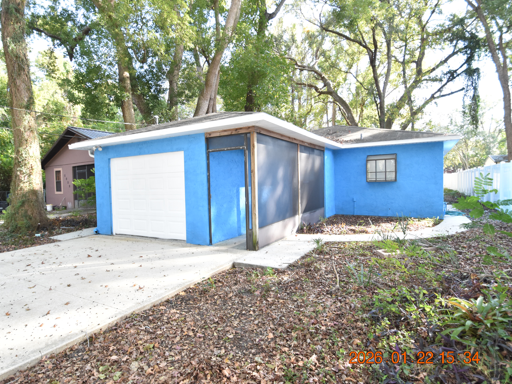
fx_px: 296
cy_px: 190
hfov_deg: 81.7
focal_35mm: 20
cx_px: 240
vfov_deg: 66.0
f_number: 3.8
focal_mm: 12
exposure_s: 1/250
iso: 800
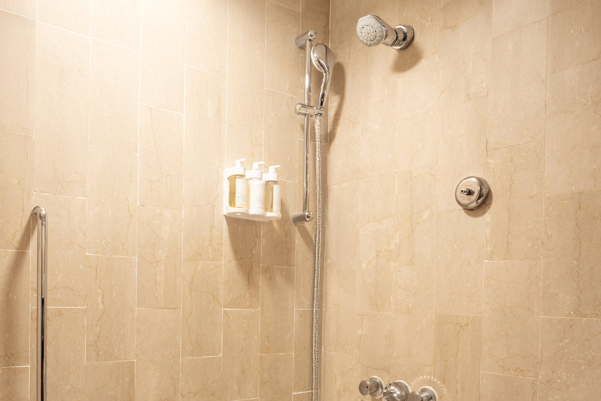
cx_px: 216
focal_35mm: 31
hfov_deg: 59.3
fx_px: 518
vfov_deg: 40.9
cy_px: 308
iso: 125
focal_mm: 20
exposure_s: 1
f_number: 8
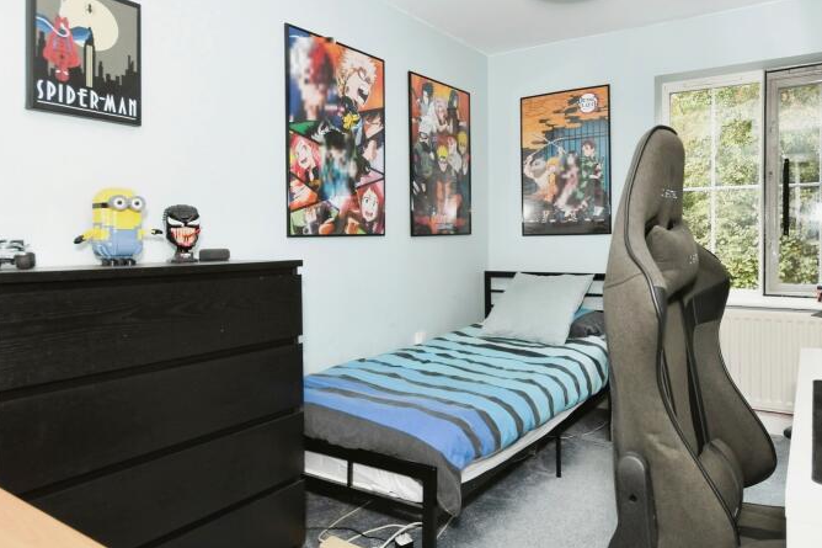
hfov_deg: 75.0
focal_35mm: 23
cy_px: 260
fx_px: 525
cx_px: 506
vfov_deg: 55.1
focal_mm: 10
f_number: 8
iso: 400
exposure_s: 1/60
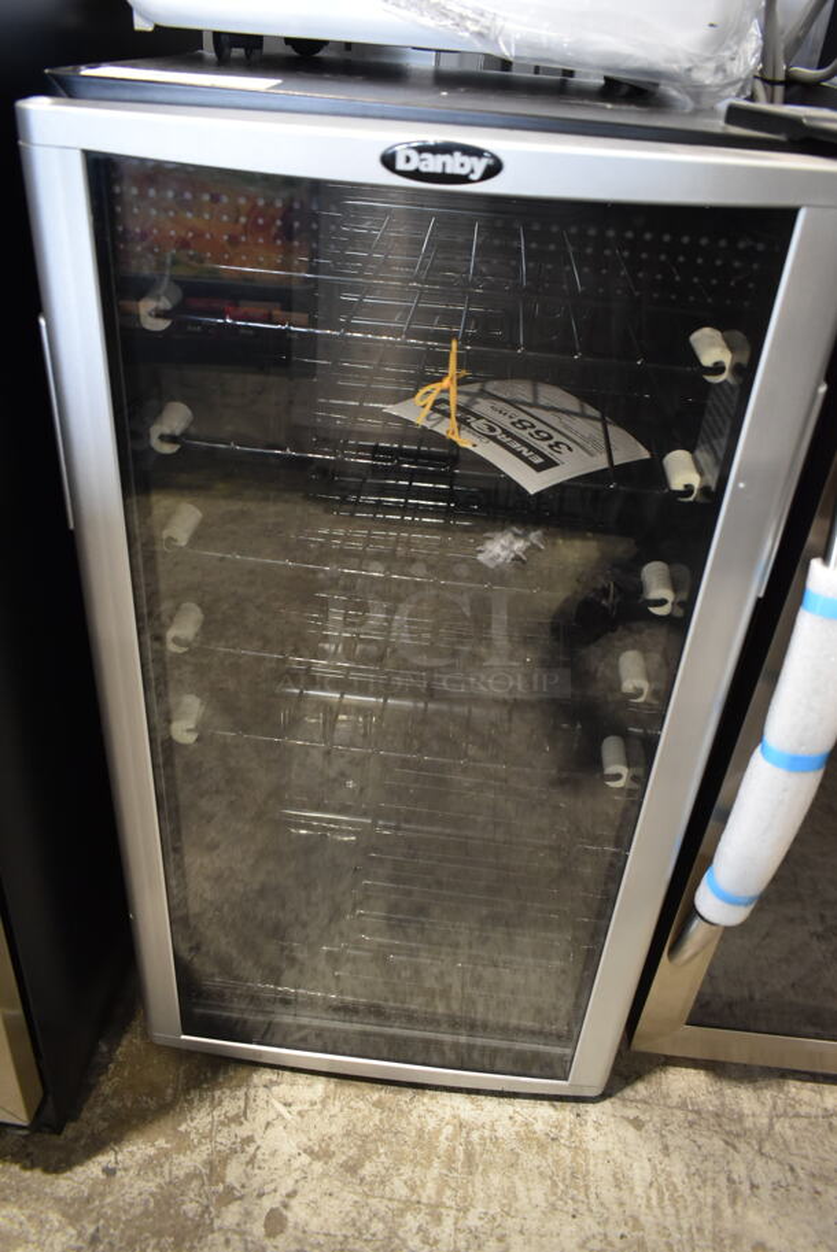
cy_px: 626
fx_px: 940
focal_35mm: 27
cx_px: 418
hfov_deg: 48.0
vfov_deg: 67.3
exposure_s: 1/30
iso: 1100
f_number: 3.5
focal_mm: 18
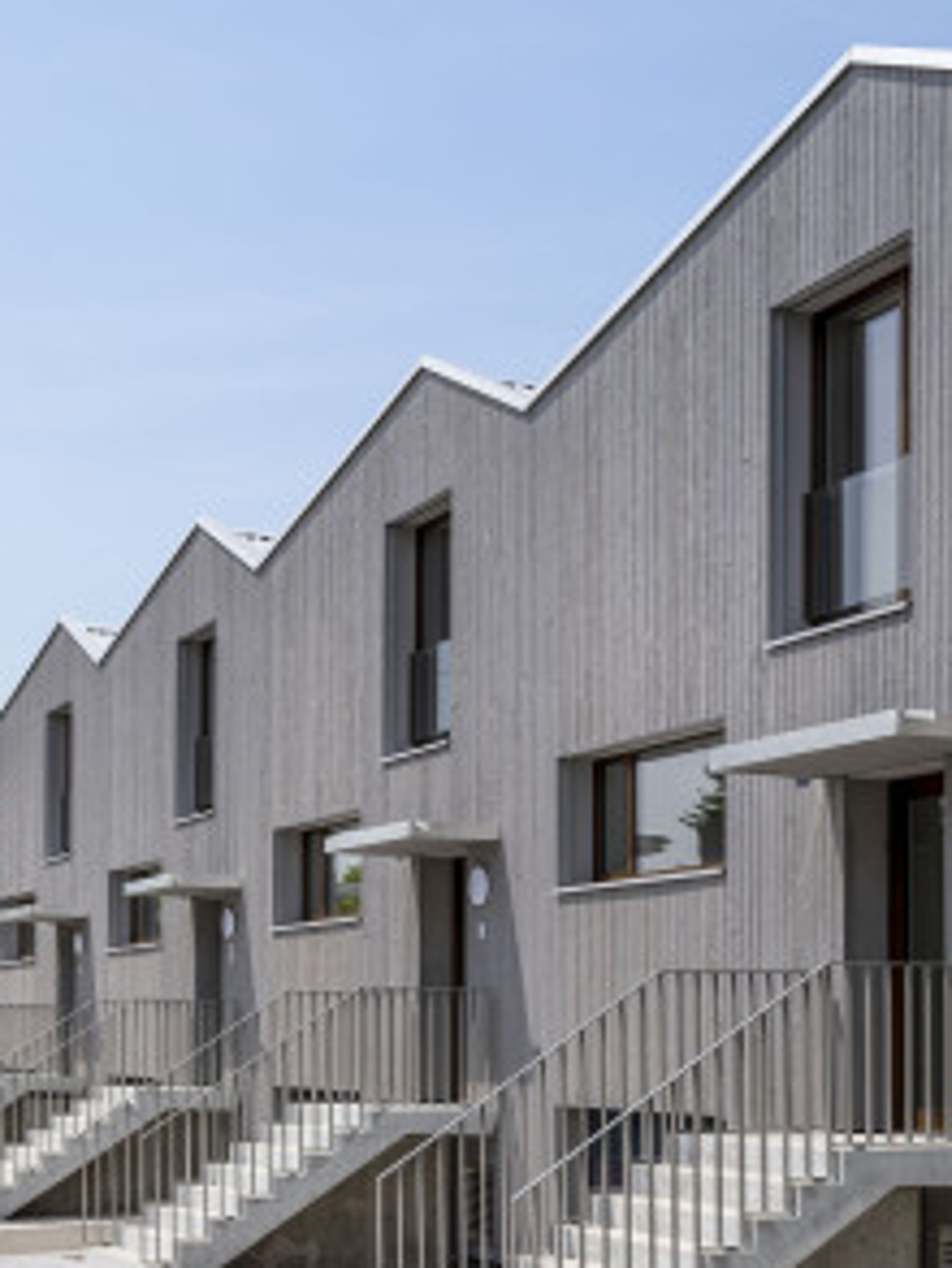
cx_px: 402
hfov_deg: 24.4
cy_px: 879
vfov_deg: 31.8
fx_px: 2199
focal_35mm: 60
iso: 100
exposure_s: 1/340
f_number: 11
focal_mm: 49.8
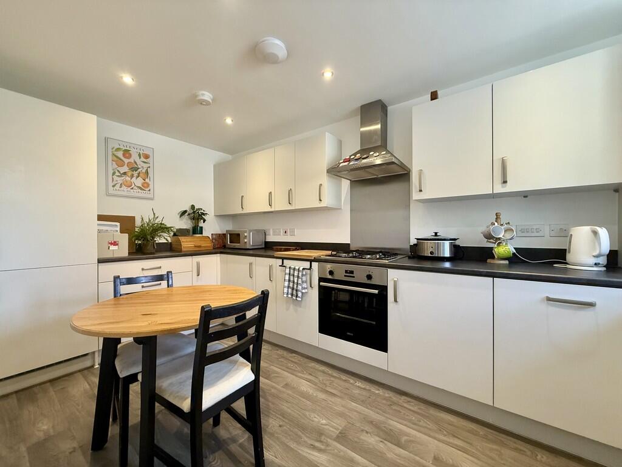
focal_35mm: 14
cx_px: 311
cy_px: 234
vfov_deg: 85.7
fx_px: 252
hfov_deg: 102.1
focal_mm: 2.22
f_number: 2.2
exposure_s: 1/100
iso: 400
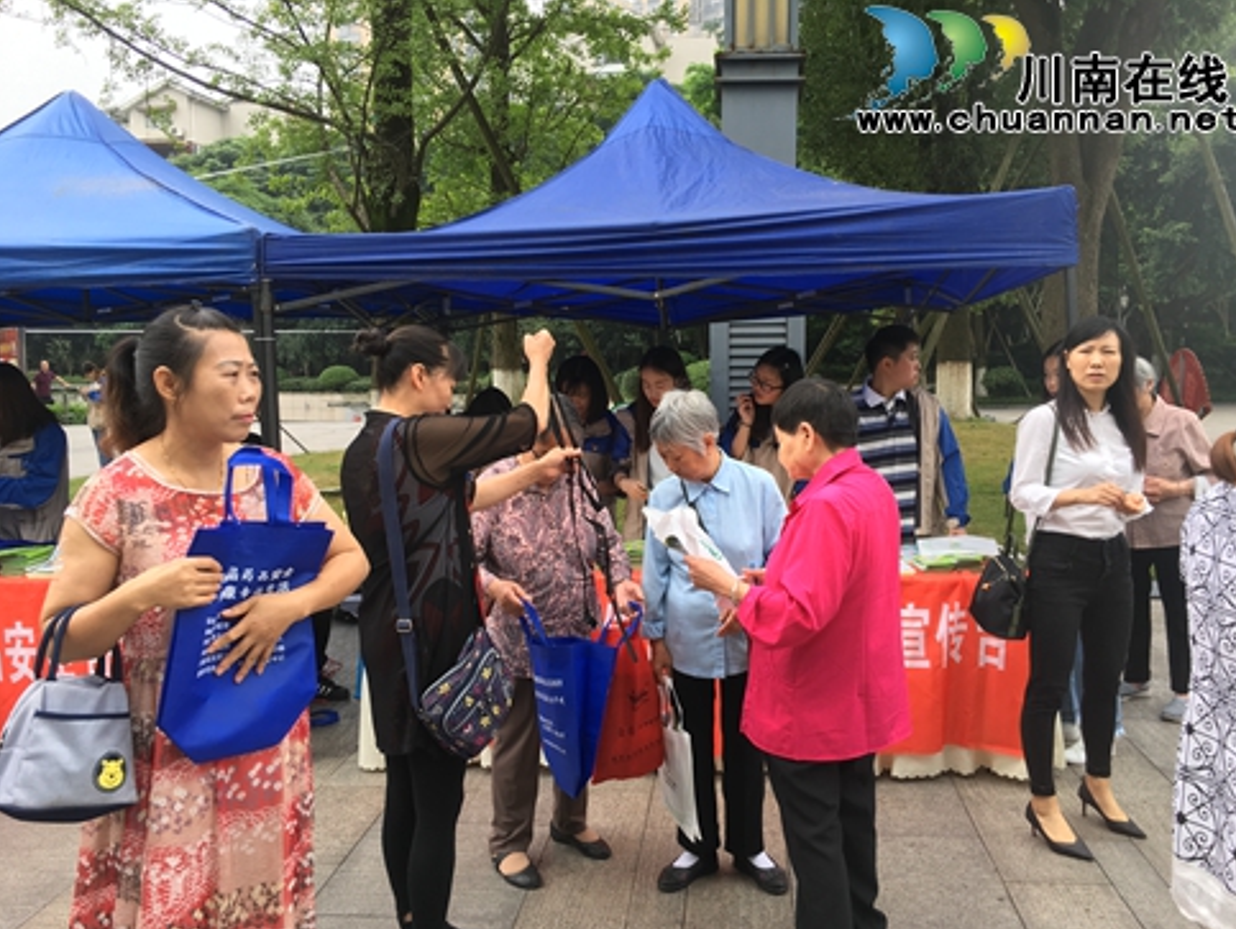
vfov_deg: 46.8
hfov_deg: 59.9
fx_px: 1072
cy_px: 477
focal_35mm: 30
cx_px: 637
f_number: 2.2
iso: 25
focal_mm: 4.15
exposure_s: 1/172
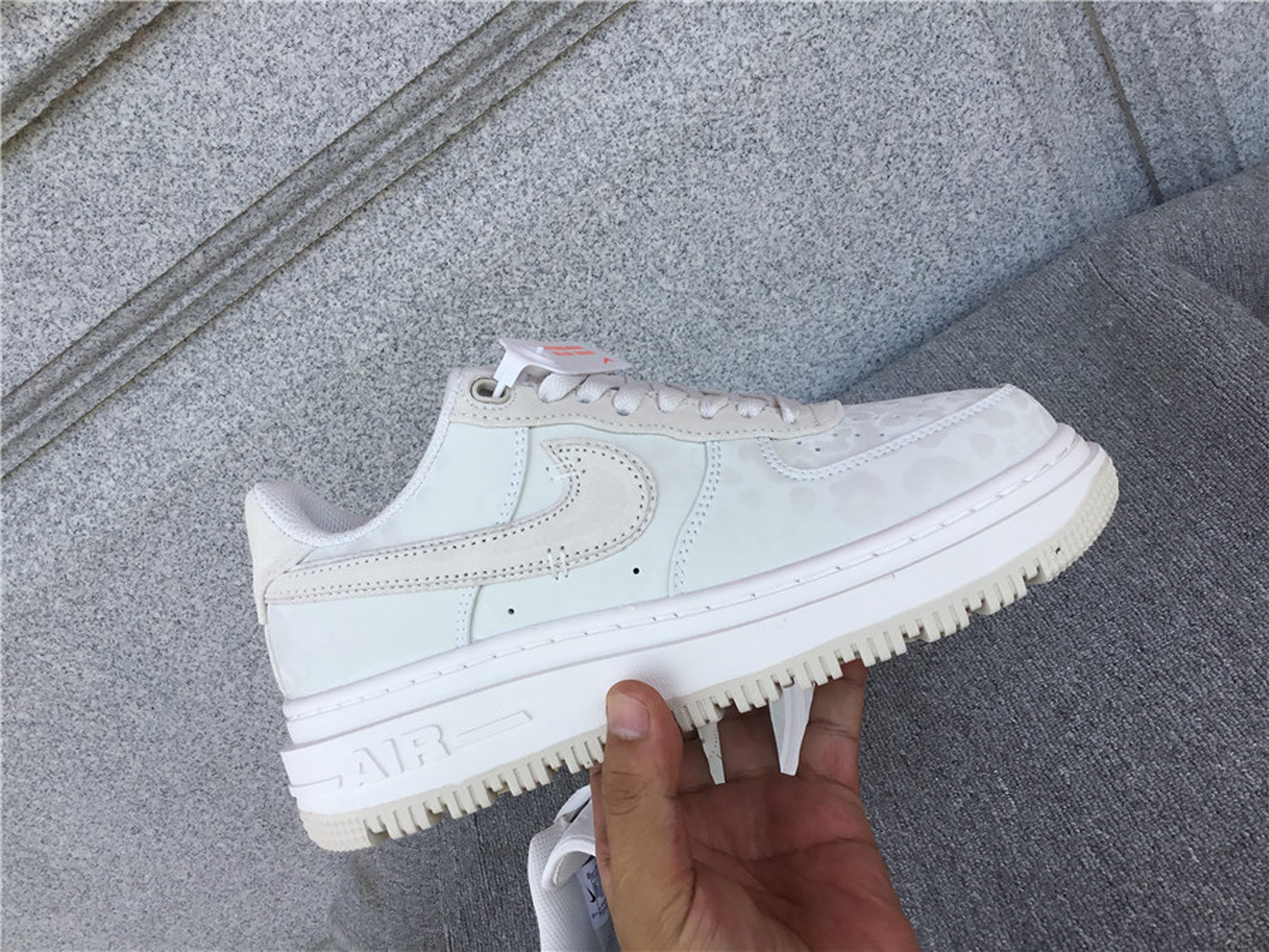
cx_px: 634
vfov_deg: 45.4
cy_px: 476
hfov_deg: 58.4
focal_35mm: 31
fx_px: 1136
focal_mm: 3.3
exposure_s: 1/394
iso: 25
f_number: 2.4
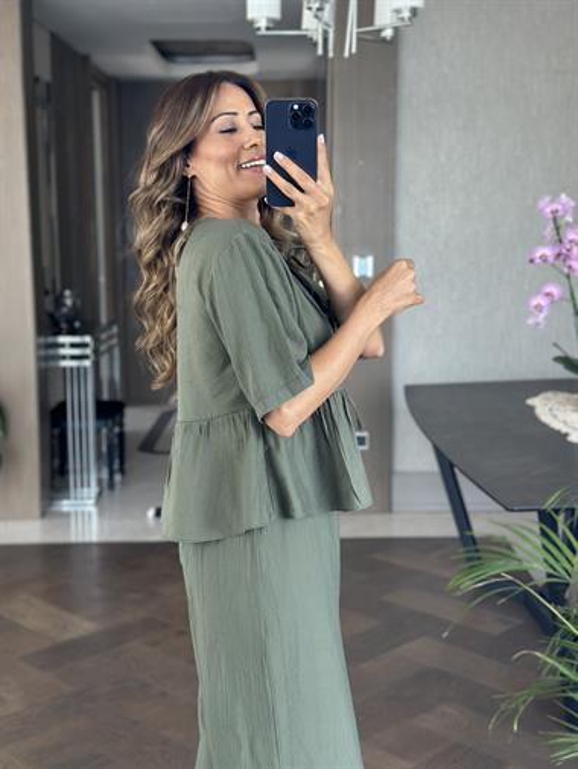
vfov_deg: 39.6
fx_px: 1068
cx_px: 289
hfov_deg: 30.3
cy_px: 384
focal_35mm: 48
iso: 125
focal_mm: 6.86
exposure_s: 1/104
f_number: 1.78
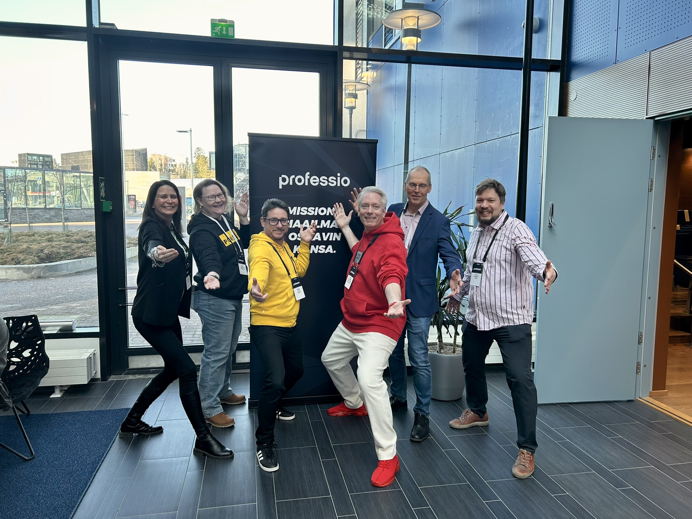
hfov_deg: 67.3
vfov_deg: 53.1
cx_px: 346
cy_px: 260
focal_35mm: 26
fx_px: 520
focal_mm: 5.7
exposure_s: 1/100
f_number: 1.5
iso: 64
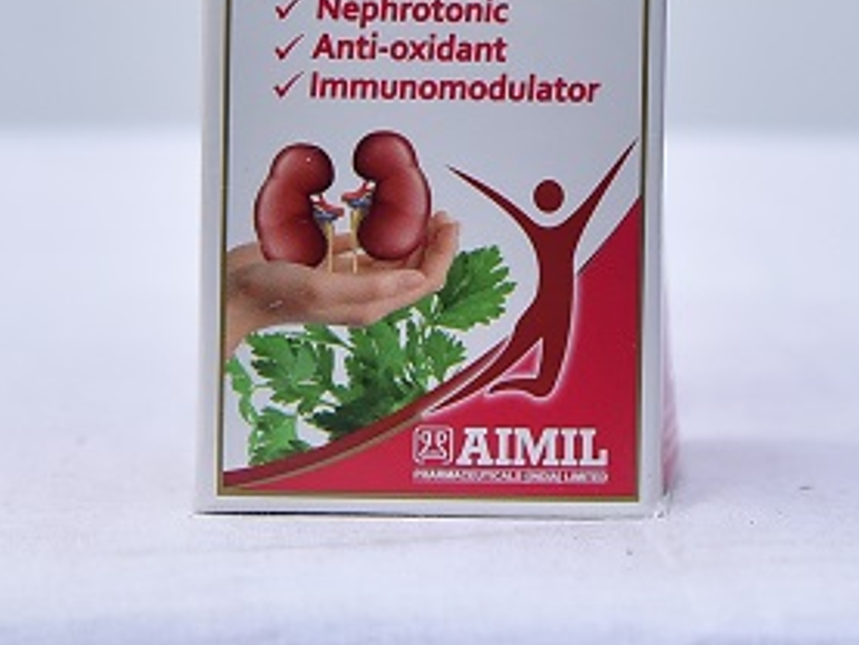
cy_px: -121
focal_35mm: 137
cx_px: 440
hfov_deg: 14.4
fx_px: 3401
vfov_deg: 10.7
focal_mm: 75
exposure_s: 1/160
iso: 1250
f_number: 4
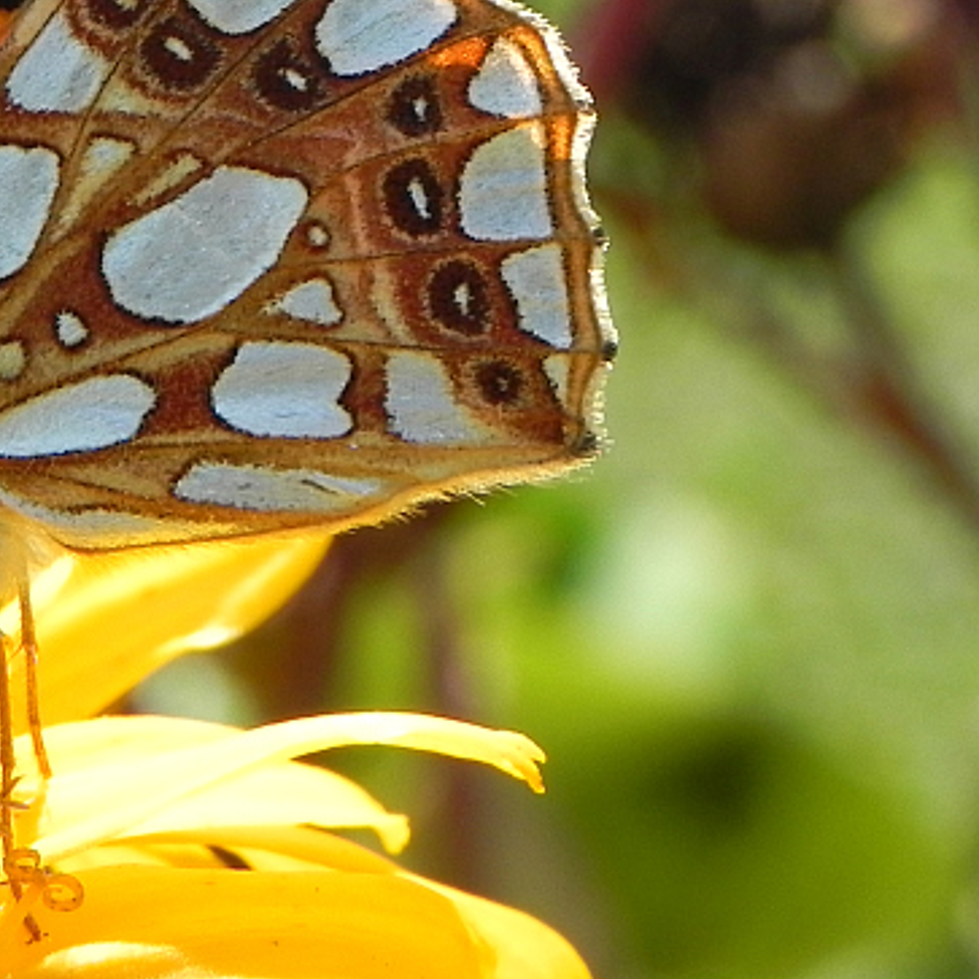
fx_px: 7359
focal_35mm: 230
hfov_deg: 7.6
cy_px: 190
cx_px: 148
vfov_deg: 7.6
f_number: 6.3
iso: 160
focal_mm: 18.8
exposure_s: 1/313
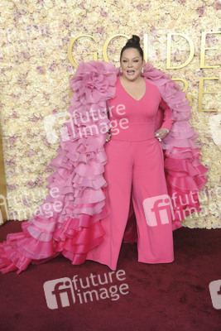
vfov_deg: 39.6
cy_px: 166
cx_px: 110
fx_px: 460
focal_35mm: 50
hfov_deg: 27.0
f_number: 13
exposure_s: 1/250
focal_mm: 50
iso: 1000
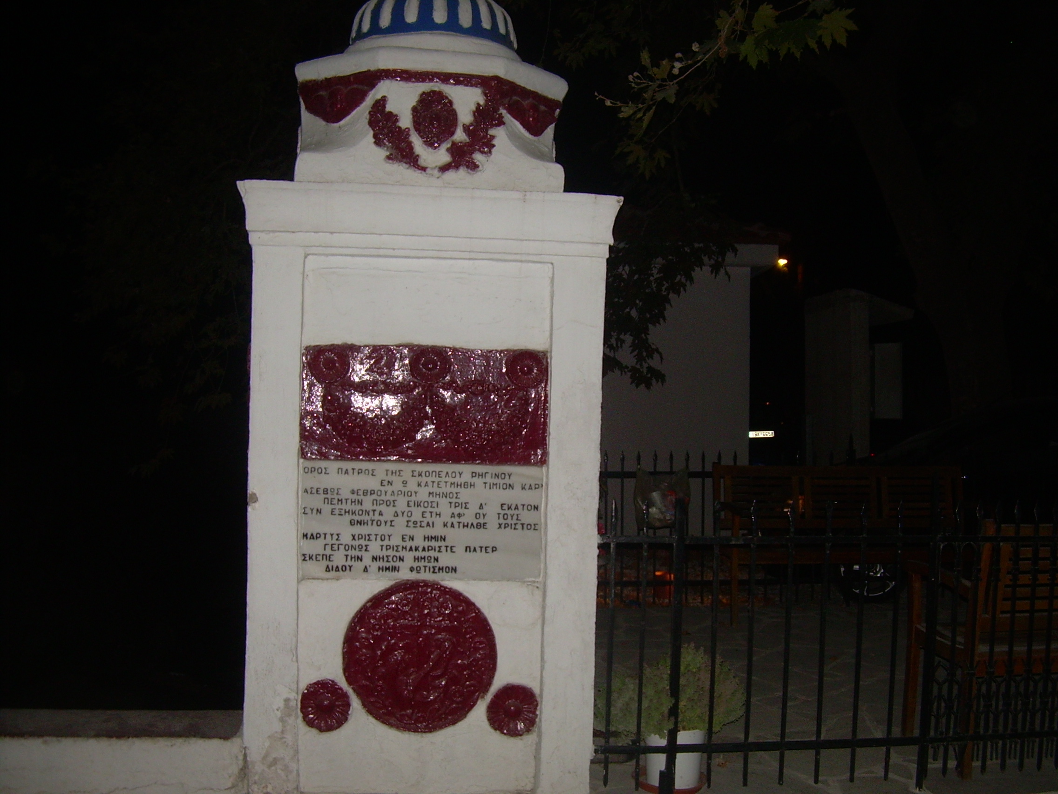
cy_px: 397
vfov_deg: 37.7
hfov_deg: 49.0
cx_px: 529
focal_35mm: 38
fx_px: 1161
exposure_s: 1/60
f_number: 2.8
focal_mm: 6.3
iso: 100
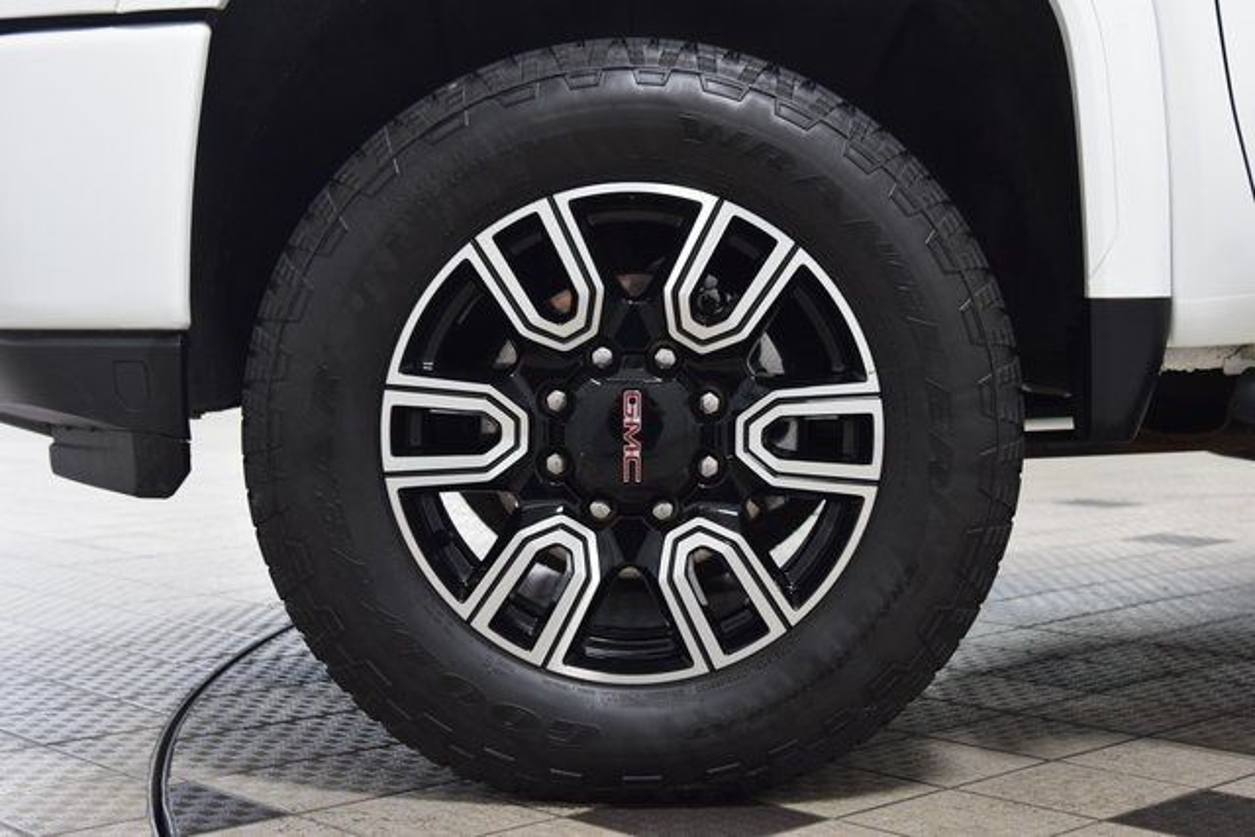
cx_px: 628
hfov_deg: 33.4
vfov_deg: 22.6
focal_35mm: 60
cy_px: 418
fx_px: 2092
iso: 1600
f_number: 4.5
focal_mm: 40
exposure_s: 1/60
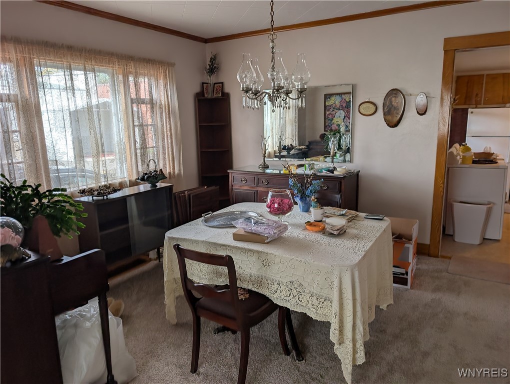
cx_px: 255
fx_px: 354
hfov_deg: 71.5
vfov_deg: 56.9
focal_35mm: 24
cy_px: 192
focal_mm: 6.9
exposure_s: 1/63.3
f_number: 1.68
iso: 19
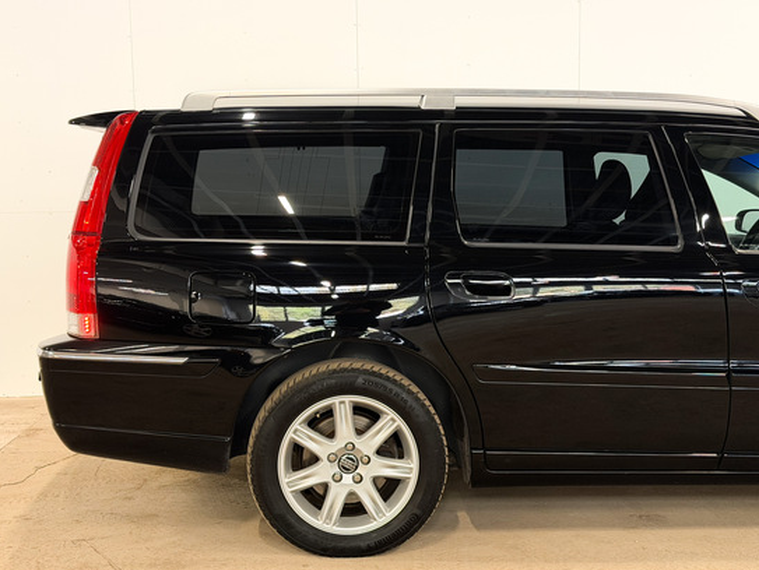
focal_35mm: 53
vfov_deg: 27.6
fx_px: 1163
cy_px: 291
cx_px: 373
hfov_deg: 36.1
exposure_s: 1/50
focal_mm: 6.76
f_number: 1.8
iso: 200
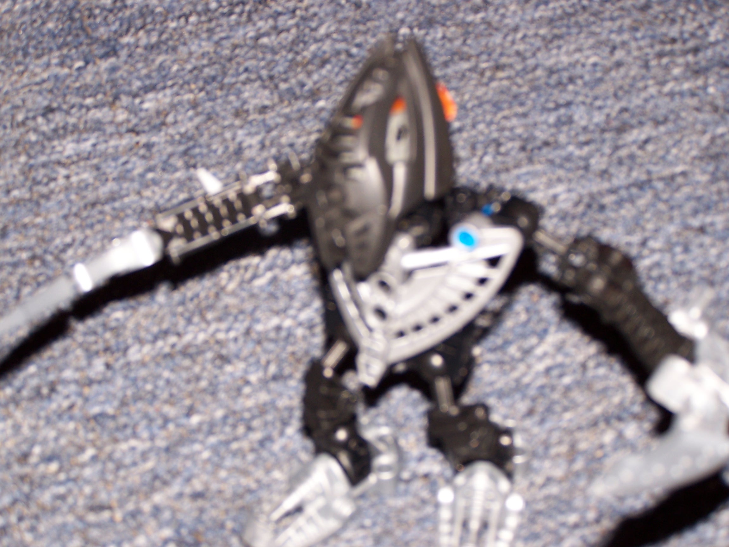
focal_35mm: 94
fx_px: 1980
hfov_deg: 20.9
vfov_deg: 15.7
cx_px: 364
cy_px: 274
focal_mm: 15.6
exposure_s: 1/90
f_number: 3.2
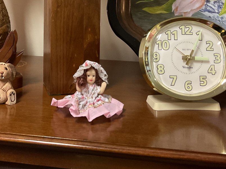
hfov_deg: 34.7
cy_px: 10
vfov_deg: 25.5
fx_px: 359
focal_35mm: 55
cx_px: 77
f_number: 1.8
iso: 320
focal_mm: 3
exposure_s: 1/60
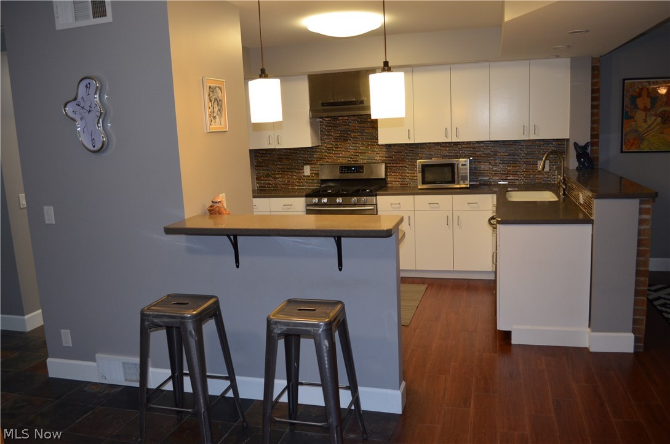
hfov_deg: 62.0
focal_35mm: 30
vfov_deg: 43.4
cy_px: 222
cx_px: 335
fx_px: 557
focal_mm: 20
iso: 720
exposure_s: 1/60
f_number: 3.8
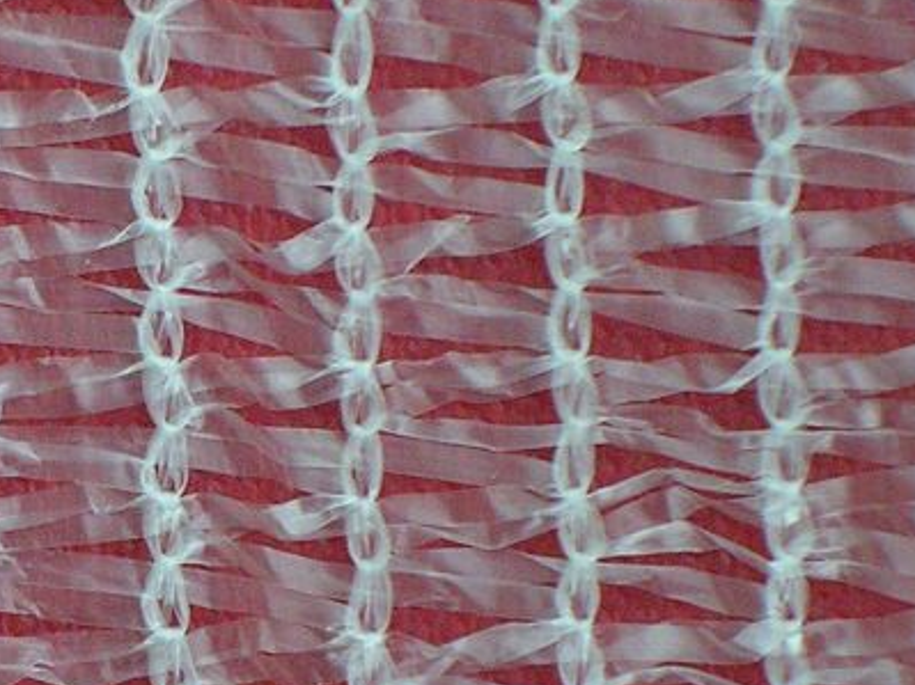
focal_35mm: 295
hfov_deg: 6.7
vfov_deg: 5.0
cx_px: -165
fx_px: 7795
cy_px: 497
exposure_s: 1/3.8
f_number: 4.9
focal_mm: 17.4
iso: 380
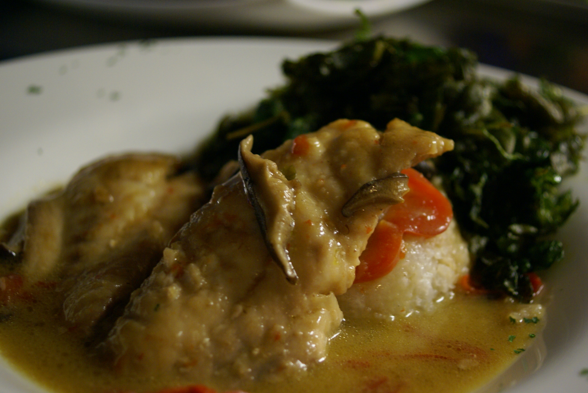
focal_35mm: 51
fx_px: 834
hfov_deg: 38.8
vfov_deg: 26.5
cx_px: 312
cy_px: 217
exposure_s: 1/20
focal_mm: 30
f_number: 2.8
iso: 400
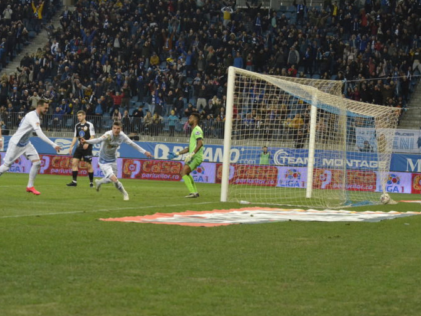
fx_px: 1642
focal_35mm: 135
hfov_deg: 14.6
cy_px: 159
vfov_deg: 11.0
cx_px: 187
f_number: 7.1
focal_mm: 82
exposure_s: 1/800
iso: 5000
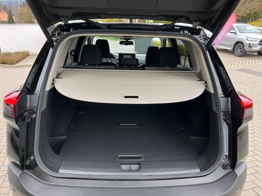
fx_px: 197
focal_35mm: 26
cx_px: 131
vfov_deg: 53.1
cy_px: 98
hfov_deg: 67.3
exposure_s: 1/125
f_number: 1.6
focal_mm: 5.1
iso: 32
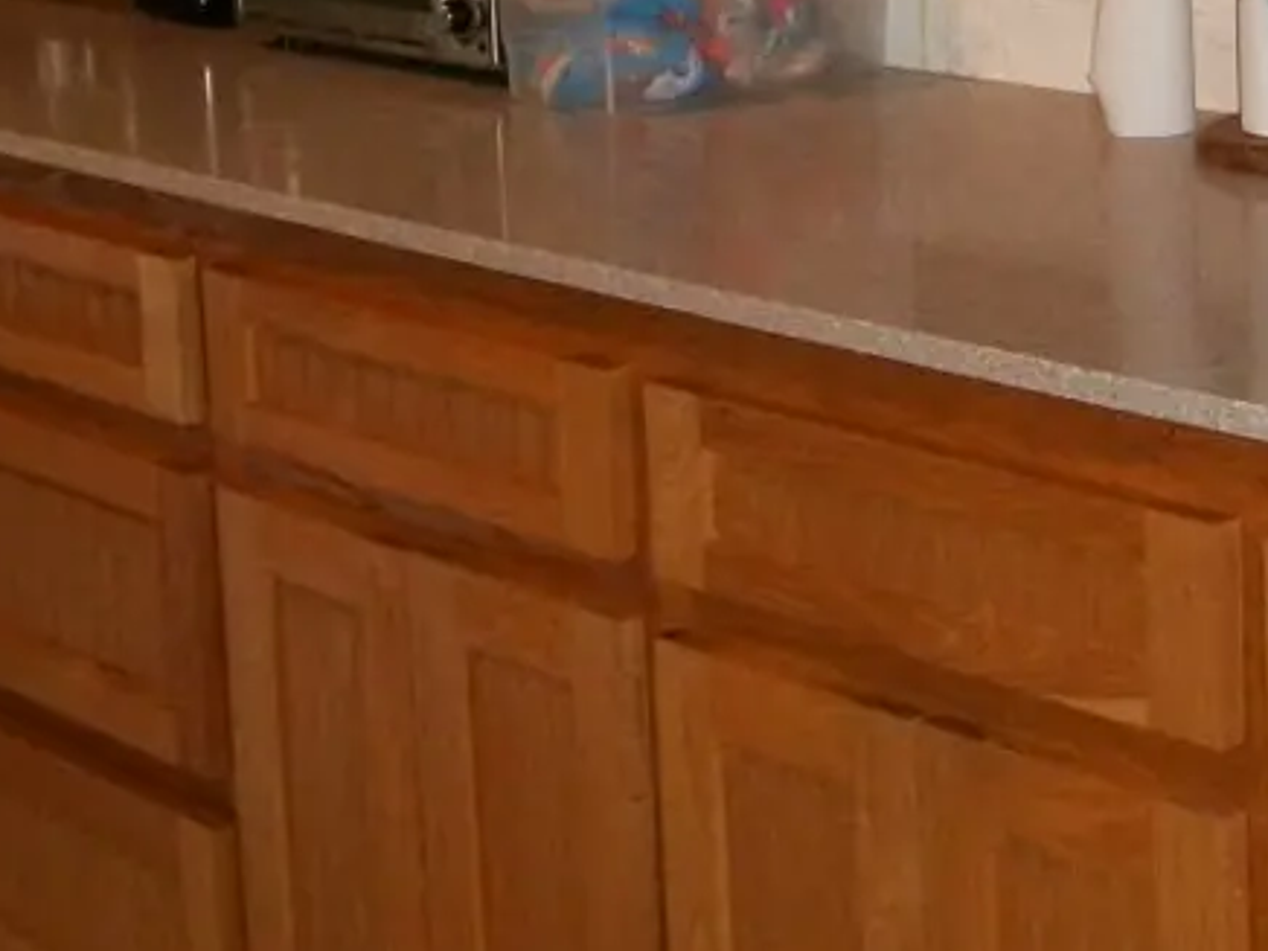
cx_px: 1117
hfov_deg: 21.8
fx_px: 3223
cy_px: -119
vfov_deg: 16.2
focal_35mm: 88
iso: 160
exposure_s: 1/30
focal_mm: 5.7
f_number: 2.9
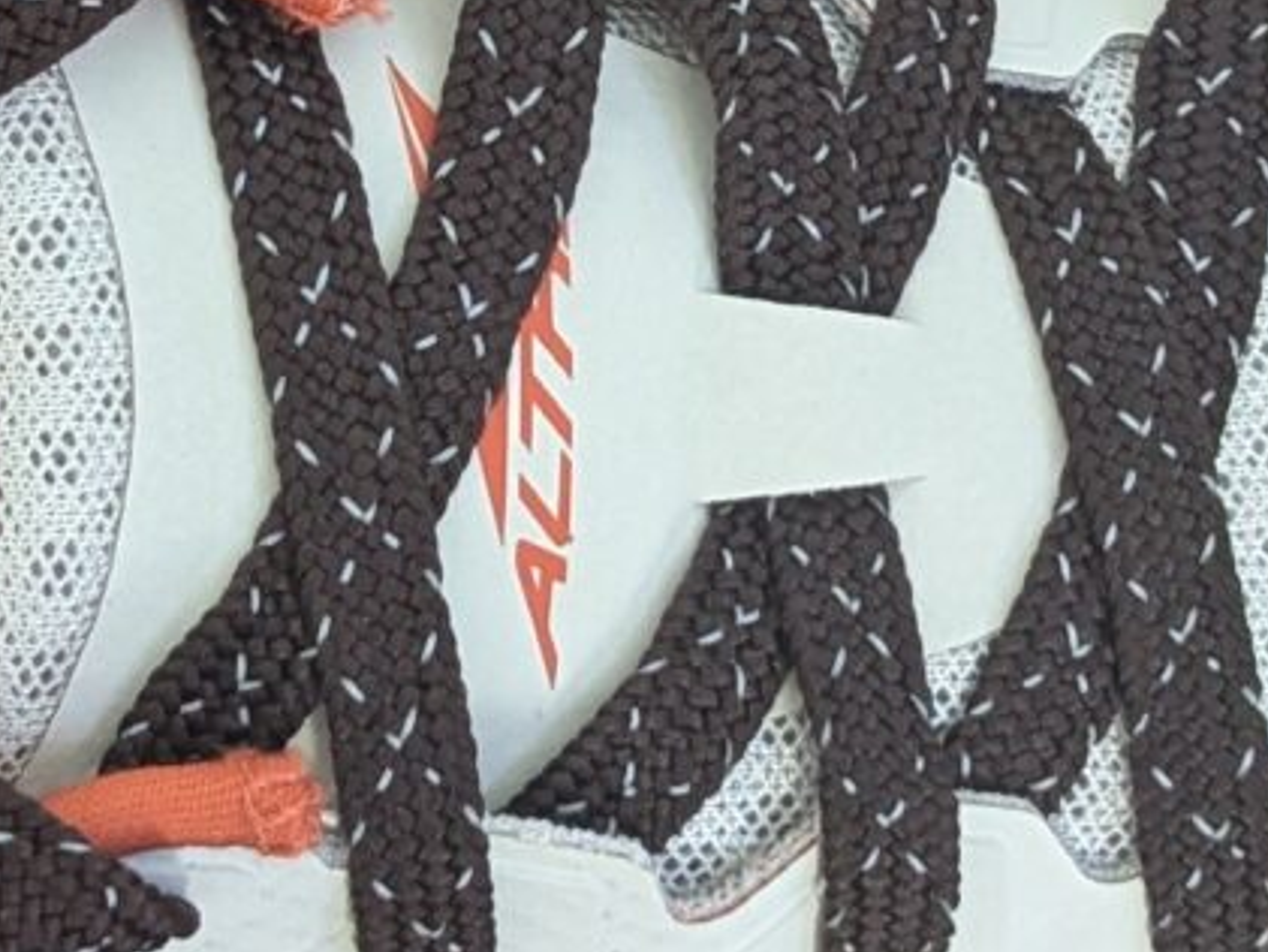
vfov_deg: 8.9
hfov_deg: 12.0
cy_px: -322
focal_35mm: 164
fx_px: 6009
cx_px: 446
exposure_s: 1/120
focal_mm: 4.38
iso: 121
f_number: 1.73
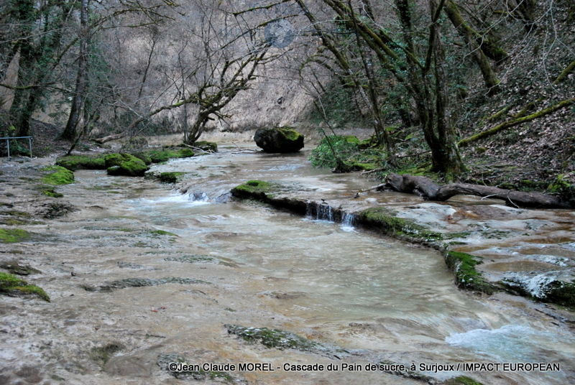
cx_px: 288
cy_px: 192
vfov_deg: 26.6
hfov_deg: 38.8
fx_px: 816
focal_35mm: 51
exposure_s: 1/100
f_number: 5
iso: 1600
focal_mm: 34
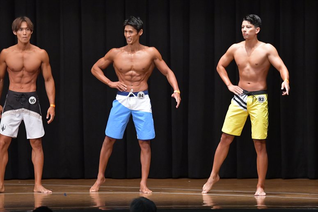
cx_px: 159
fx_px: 1916
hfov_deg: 9.5
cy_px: 106
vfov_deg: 6.3
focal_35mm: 217
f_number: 5.6
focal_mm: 145
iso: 6400
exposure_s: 1/400
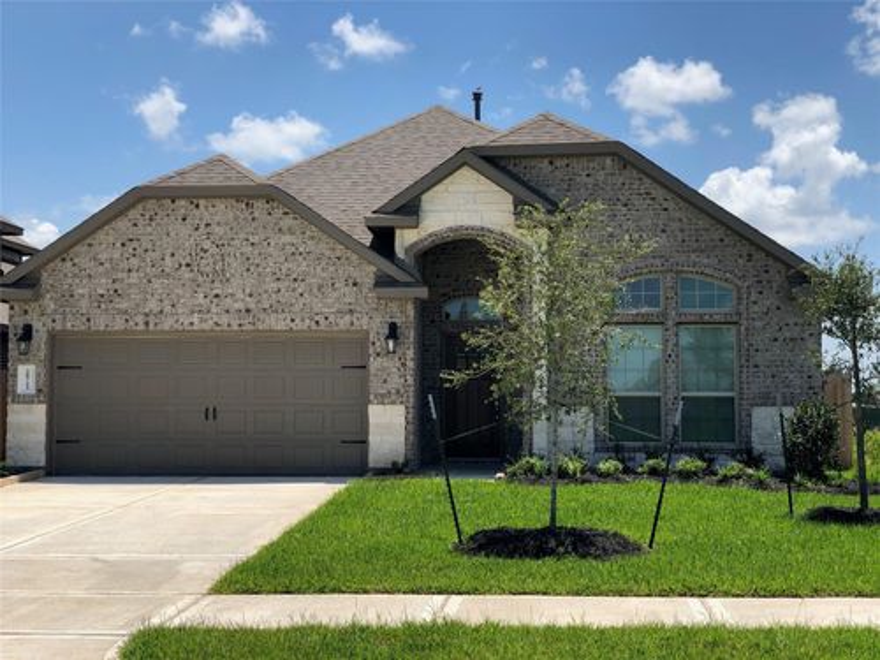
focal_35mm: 52
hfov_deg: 36.8
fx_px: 1322
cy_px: 330
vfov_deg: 28.0
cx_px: 440
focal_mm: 6
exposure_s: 1/1230
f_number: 2.4
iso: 16
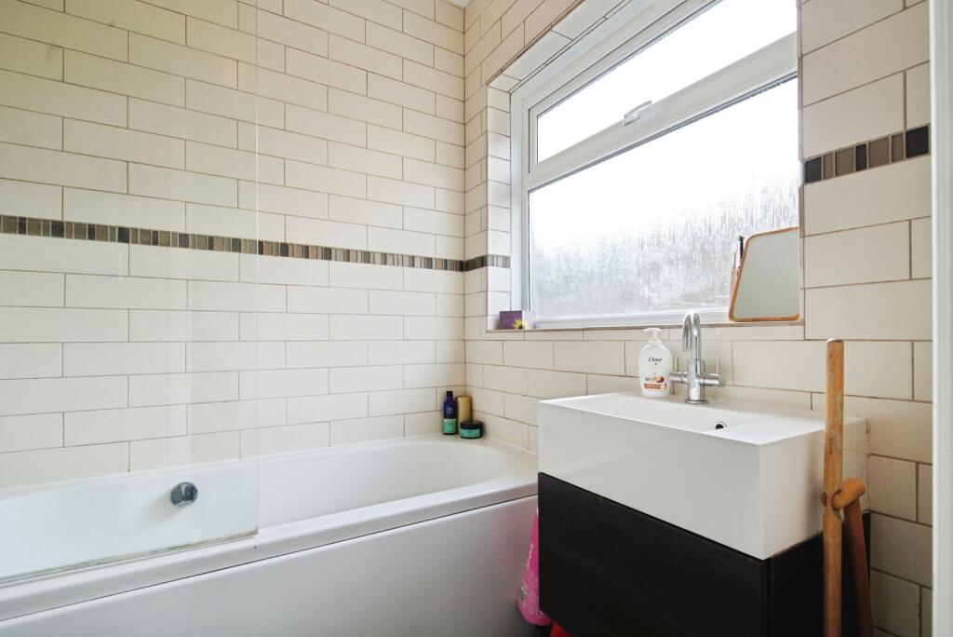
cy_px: 318
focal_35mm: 17
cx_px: 476
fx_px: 450
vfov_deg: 70.5
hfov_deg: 93.2
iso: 640
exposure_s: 1/50
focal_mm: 17
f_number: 10
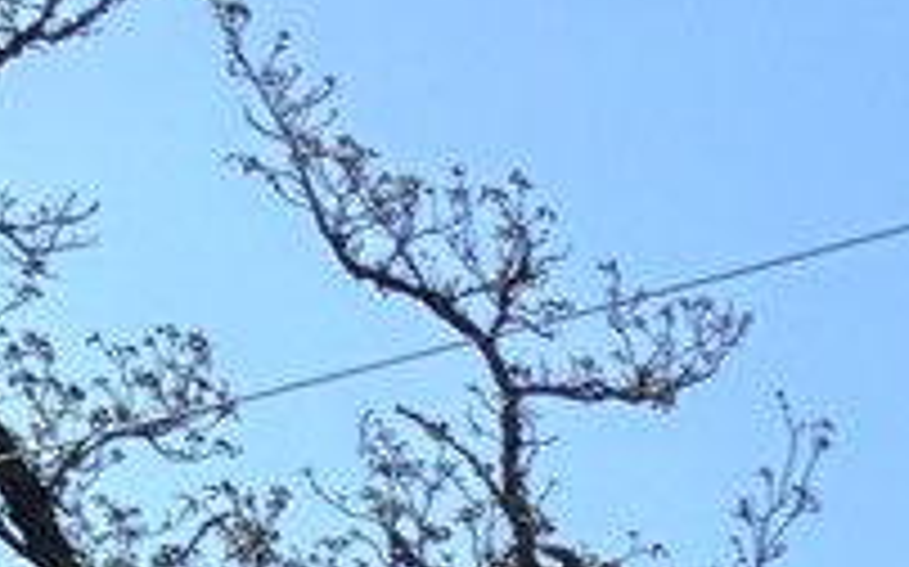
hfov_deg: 6.7
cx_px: 2912
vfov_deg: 3.9
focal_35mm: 279
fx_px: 6908
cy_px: 3420
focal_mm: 5.96
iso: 50
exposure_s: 1/1812
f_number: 1.6
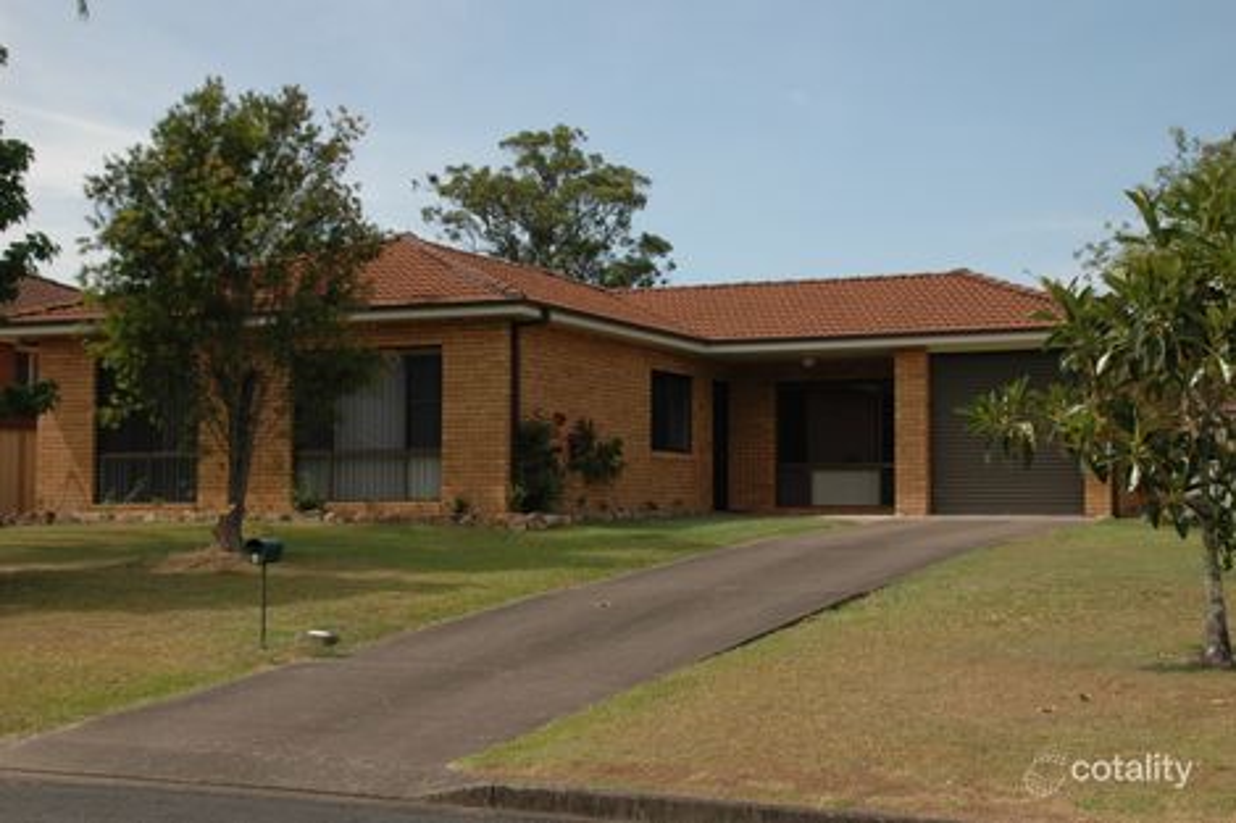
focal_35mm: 57
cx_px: 618
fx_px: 1956
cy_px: 412
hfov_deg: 35.1
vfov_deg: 23.8
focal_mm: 38
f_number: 7.1
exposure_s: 1/500
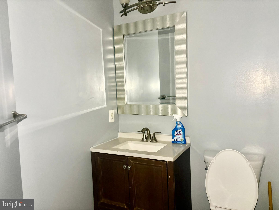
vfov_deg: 53.1
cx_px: 140
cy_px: 105
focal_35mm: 26
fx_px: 210
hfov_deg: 67.3
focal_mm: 5.96
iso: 640
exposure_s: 1/30
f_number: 1.6
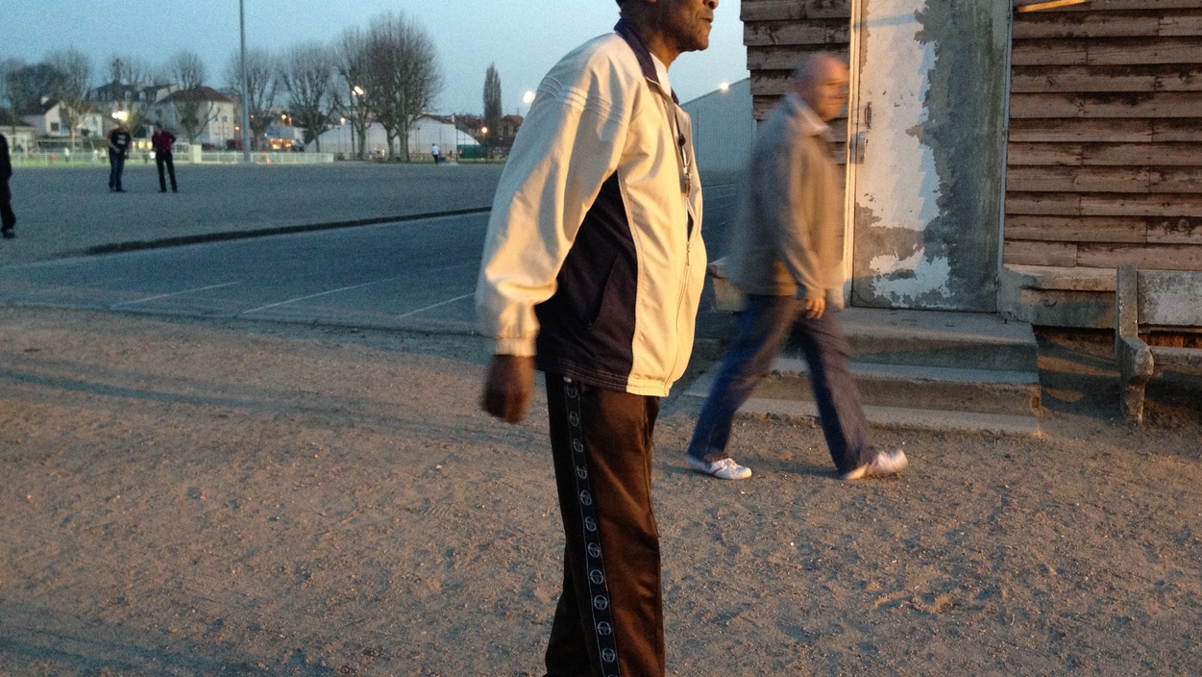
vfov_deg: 30.4
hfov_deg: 51.6
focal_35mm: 39
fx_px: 1243
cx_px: 611
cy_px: 288
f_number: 2.4
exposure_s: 1/20
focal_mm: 4.28
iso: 250
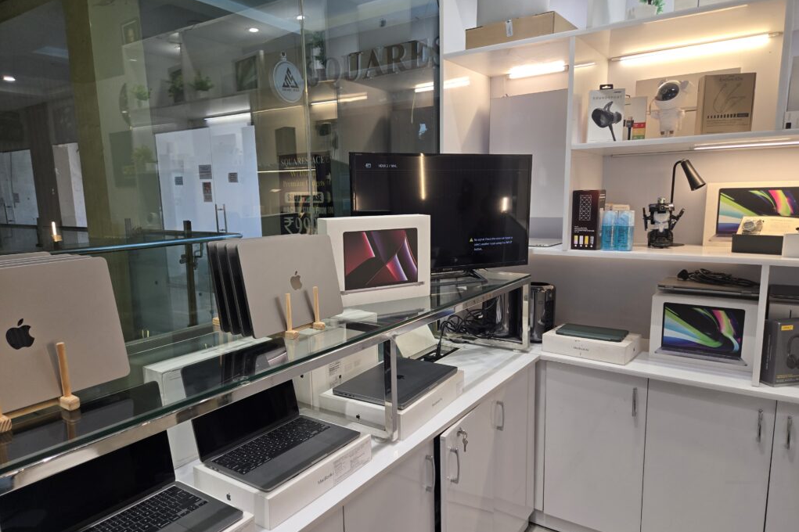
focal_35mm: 24
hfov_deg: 73.8
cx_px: 400
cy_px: 281
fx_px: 532
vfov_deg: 53.1
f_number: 1.8
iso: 50
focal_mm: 5.4
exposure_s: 1/100
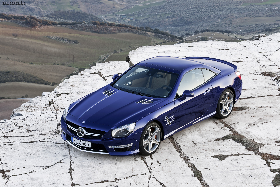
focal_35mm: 98
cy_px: 94
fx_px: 762
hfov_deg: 20.8
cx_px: 140
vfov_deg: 14.0
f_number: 13
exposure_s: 1/4
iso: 100
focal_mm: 98
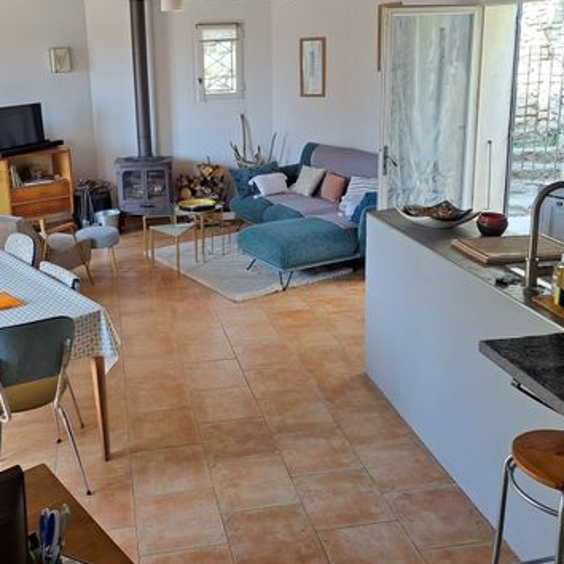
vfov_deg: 45.6
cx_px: 201
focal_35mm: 36
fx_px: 664
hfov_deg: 45.5
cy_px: 210
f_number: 1.8
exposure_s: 1/50
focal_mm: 5.23
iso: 50
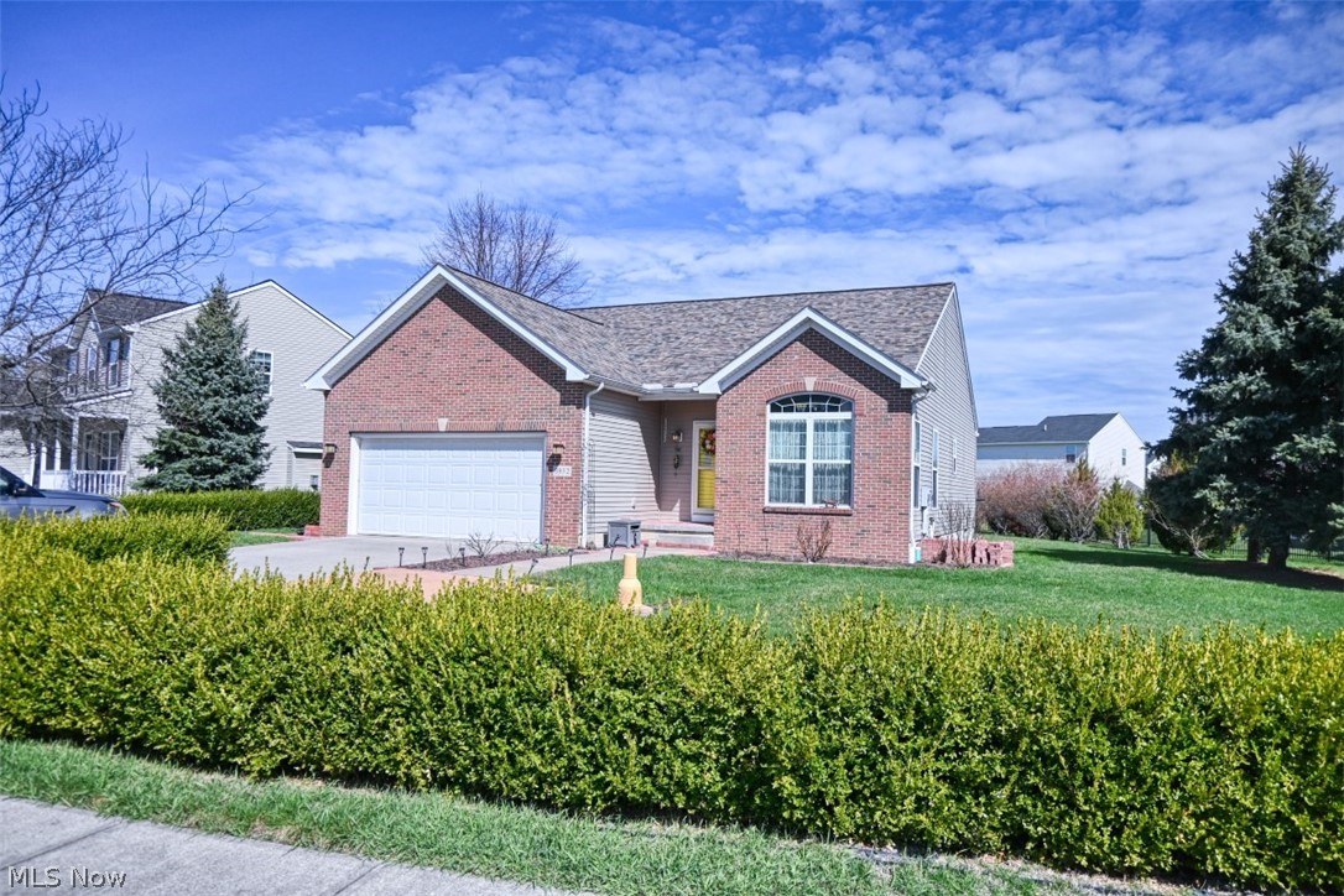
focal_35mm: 24
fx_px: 896
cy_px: 448
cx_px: 672
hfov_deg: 73.7
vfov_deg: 53.1
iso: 100
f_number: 3.5
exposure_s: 1/2000
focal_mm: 16
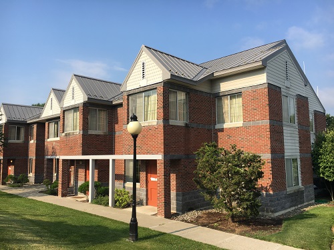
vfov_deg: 48.2
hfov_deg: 61.7
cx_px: 167
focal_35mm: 29
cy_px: 125
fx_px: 280
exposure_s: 1/1115
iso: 25
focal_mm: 4.15
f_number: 2.2
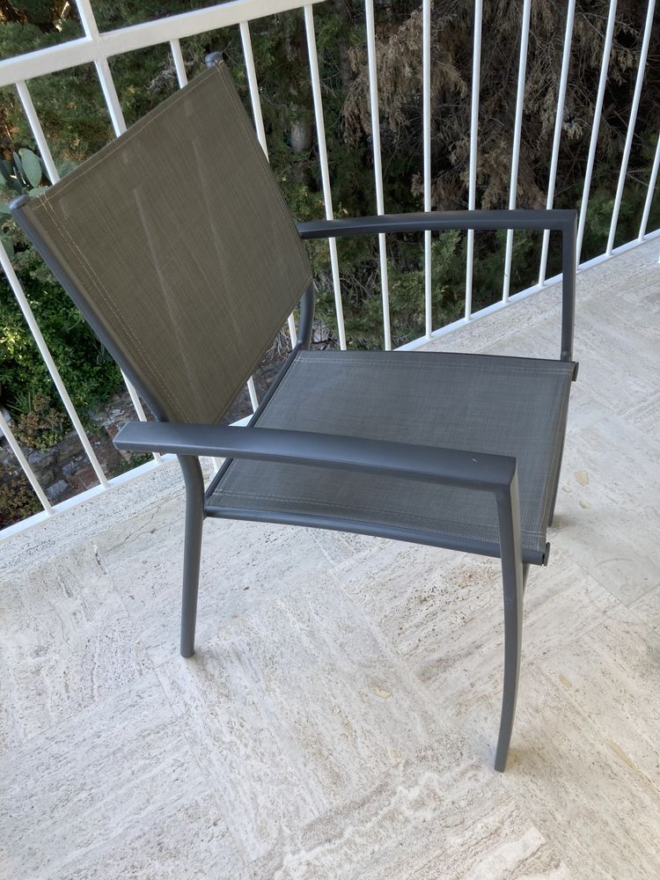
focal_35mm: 28
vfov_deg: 63.4
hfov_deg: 49.7
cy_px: 440
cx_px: 330
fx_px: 712
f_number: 1.8
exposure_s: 1/122
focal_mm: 3.99
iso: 25
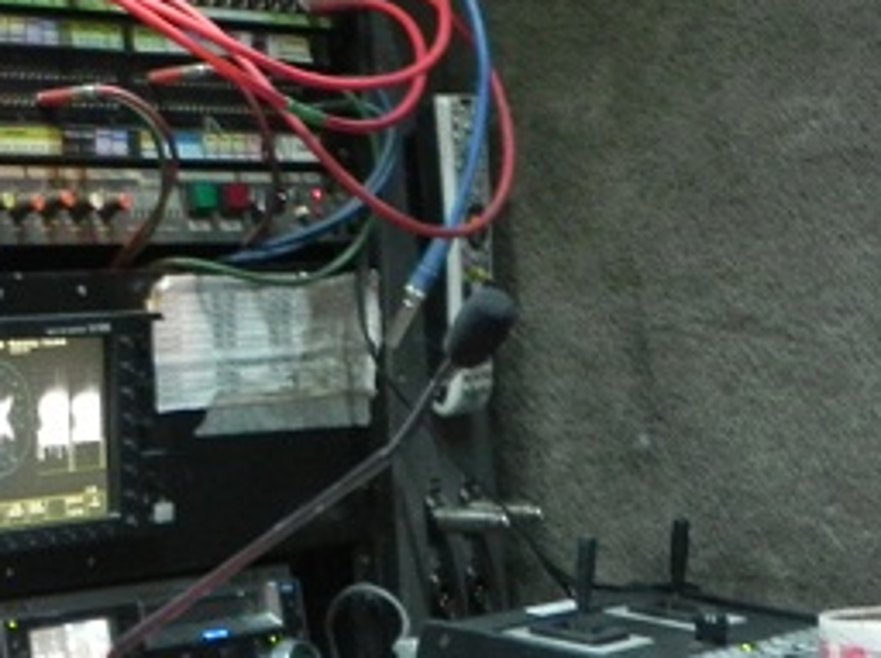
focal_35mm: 135
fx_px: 3429
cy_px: 62
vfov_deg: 10.9
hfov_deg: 14.4
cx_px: -34
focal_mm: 8.2
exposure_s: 1/3.4
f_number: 3.2
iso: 400
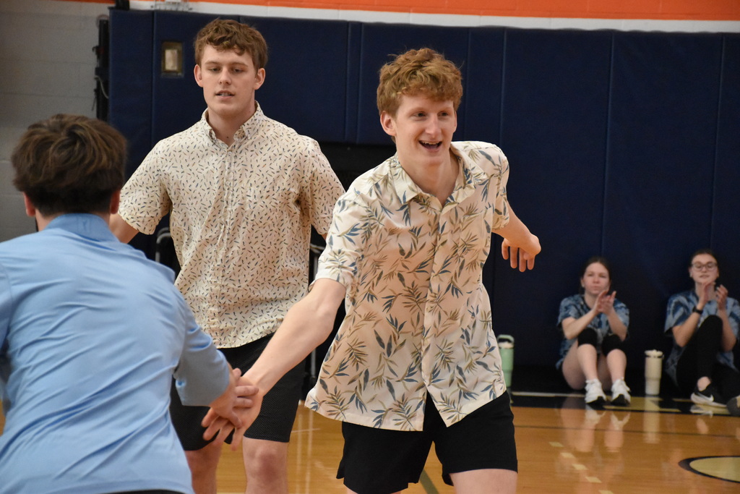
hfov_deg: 17.1
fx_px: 2467
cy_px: 247
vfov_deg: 11.4
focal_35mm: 120
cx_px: 370
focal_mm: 80
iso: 6400
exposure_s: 1/640
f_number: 5.3
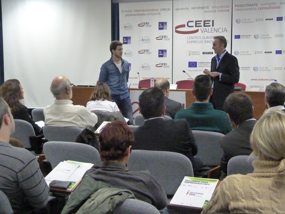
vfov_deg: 28.6
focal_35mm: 51
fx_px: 420
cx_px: 142
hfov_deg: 37.5
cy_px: 107
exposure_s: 1/40
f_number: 3.2
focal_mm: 9.2
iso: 1250
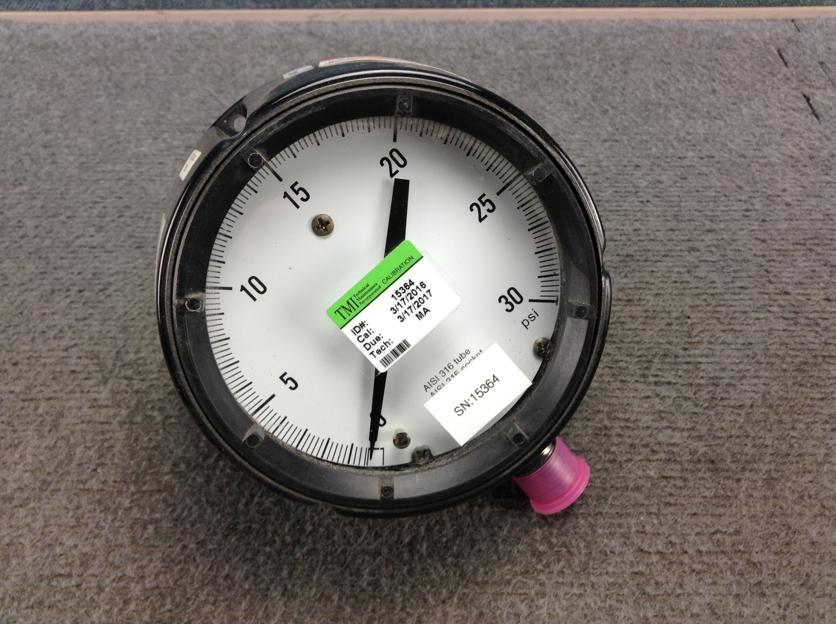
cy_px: 312
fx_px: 796
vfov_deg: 42.8
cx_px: 418
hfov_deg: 55.4
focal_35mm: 33
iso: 32
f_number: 2.4
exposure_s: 1/40
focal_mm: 3.3
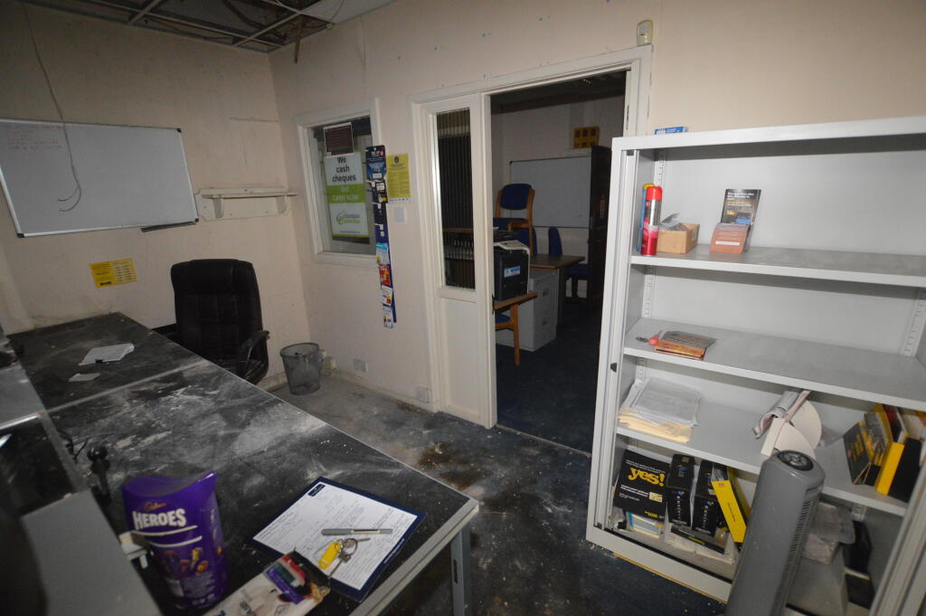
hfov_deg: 100.4
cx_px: 463
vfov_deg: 77.2
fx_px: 386
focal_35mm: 15
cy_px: 308
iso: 2500
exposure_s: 1/60
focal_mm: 10
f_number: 3.5
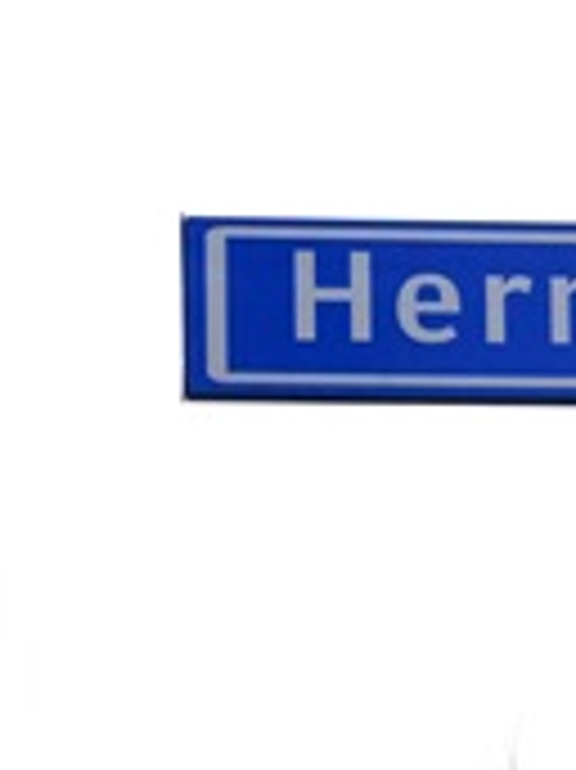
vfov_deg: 7.8
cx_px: 594
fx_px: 5620
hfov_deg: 5.8
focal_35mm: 253
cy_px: 747
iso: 1600
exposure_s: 1/800
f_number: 14
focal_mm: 50
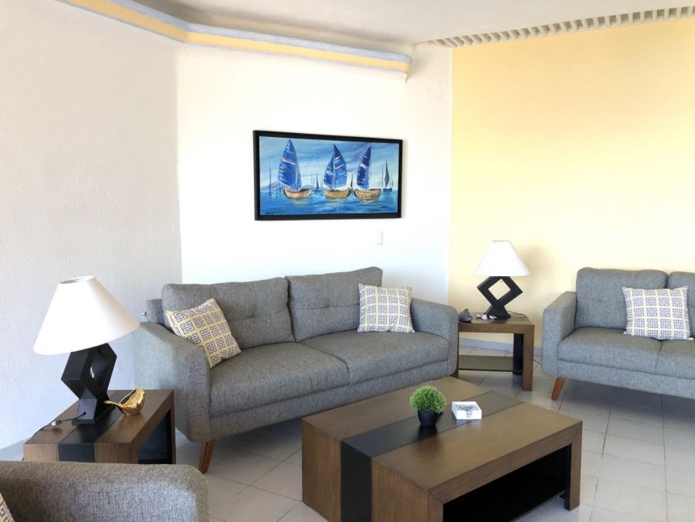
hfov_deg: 63.4
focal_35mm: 28
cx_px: 348
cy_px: 261
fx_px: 562
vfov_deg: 49.8
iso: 32
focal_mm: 3.99
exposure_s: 1/30
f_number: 1.8
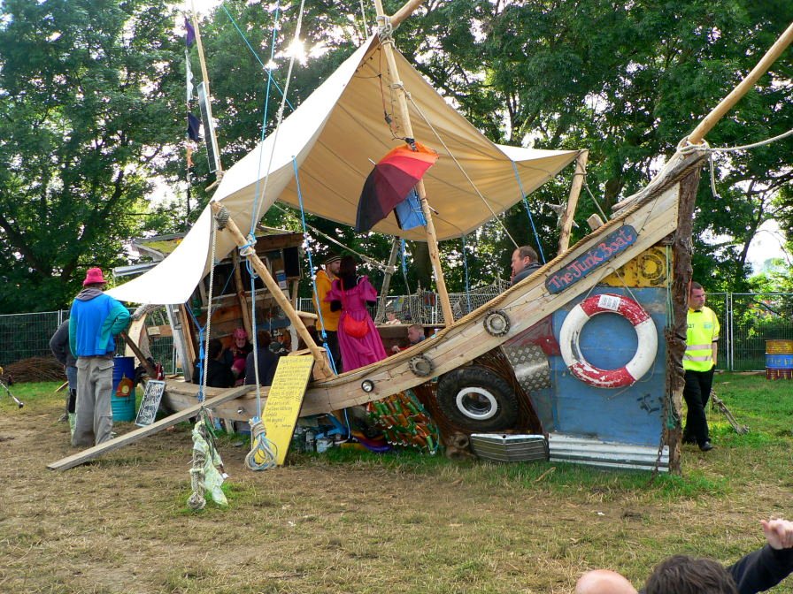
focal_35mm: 36
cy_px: 297
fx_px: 825
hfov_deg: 51.4
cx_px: 396
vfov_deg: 39.7
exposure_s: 1/100
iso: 80
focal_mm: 6
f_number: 2.8
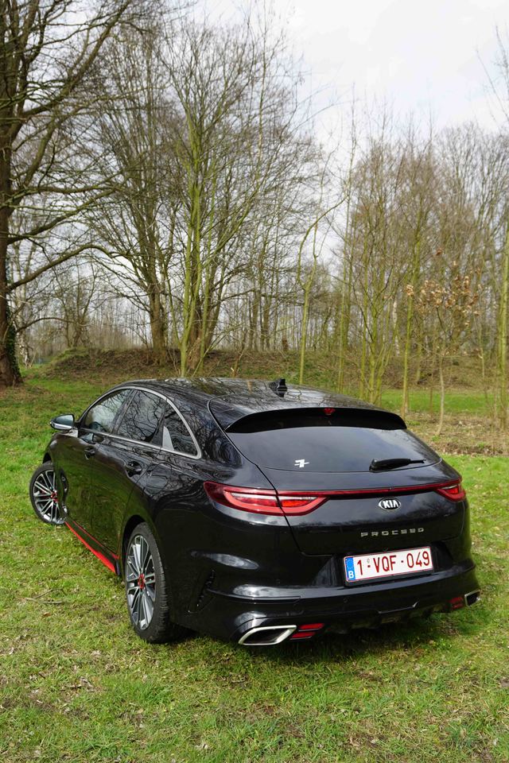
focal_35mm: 30
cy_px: 382
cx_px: 254
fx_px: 636
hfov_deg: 43.6
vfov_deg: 61.9
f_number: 5
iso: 100
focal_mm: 20
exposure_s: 1/250
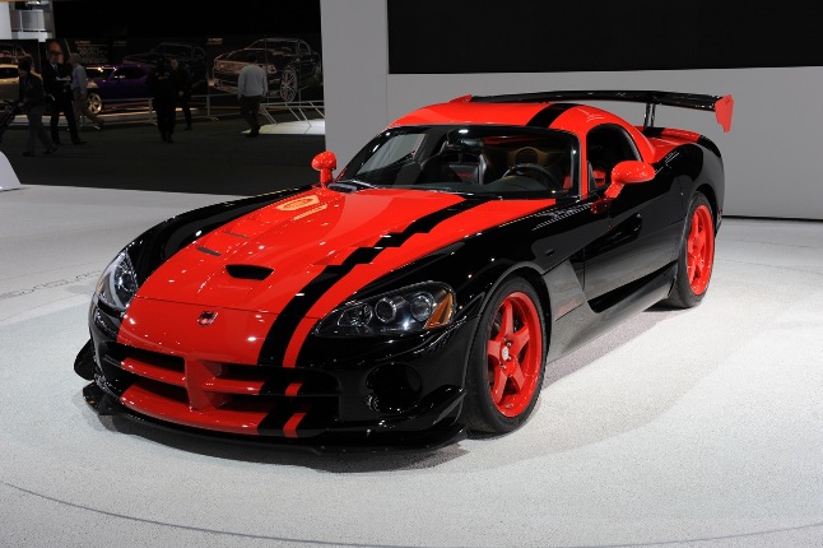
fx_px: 1142
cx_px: 412
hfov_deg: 39.6
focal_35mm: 50
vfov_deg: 27.0
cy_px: 274
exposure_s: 1/60
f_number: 7.1
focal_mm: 50
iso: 400
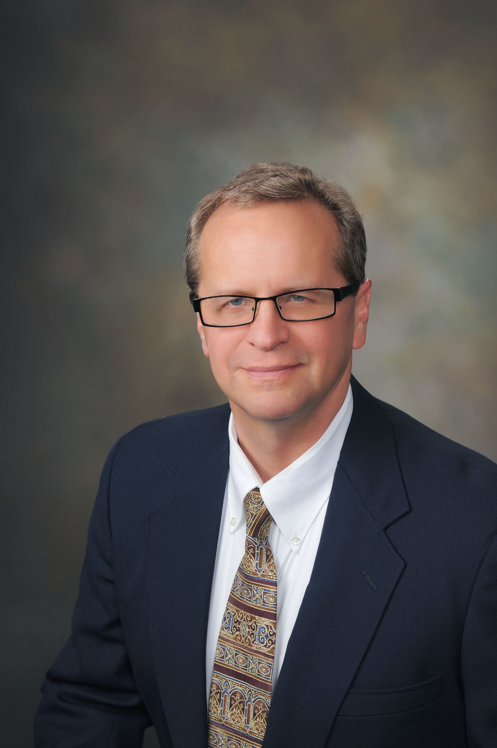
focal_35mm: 98
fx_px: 2024
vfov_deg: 20.9
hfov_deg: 14.0
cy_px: 374
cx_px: 248
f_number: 7.1
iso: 100
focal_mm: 65
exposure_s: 1/125
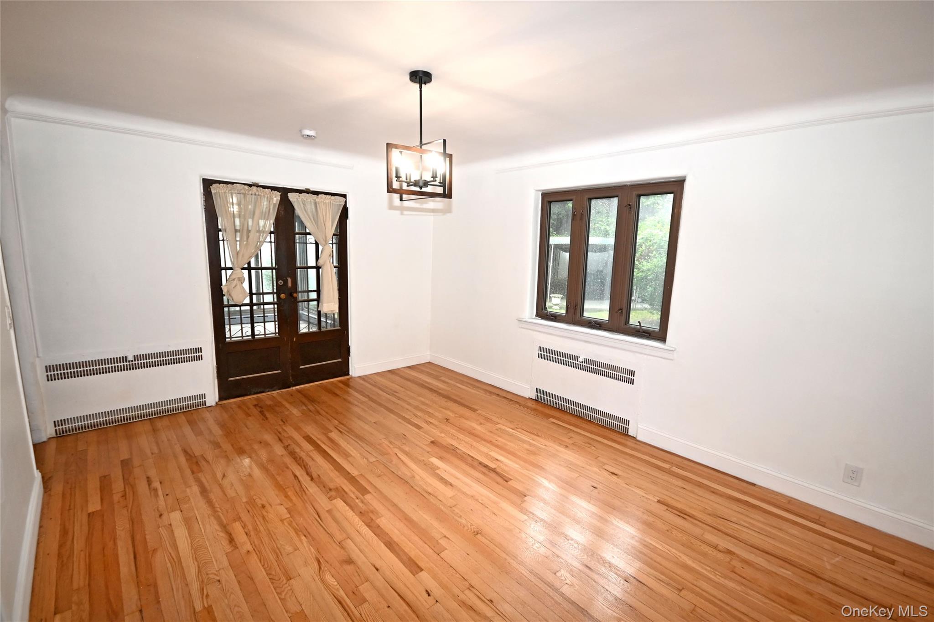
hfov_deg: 100.4
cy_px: 311
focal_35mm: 15
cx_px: 467
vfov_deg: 77.3
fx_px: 389
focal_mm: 10
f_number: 4
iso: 450
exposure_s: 1/60
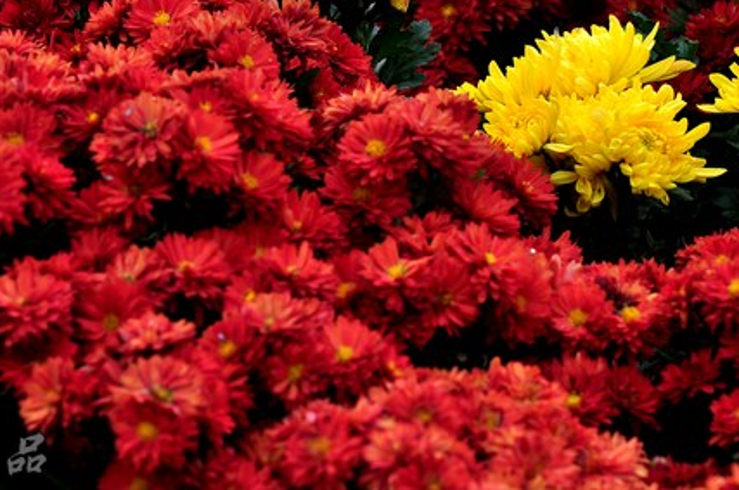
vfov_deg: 2.5
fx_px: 11227
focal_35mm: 548
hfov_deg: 3.8
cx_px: 407
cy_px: 93
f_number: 7.1
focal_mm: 195
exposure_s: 1/60
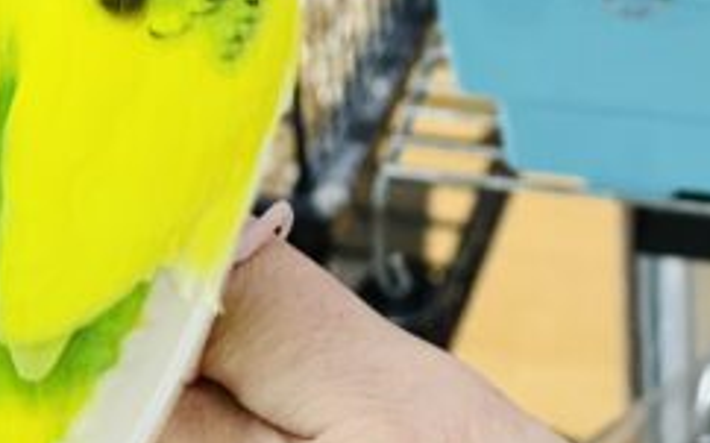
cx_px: -150
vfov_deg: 6.1
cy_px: 199
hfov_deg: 9.6
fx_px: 4178
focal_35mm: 216
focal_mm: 9
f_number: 2.8
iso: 250
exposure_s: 1/50
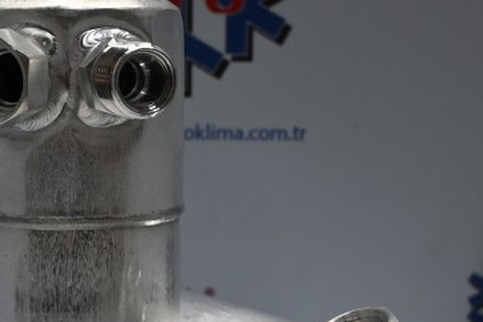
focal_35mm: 93
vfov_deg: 14.6
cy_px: 292
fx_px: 1248
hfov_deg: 21.8
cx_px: 166
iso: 560
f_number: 4.5
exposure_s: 1/125
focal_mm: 28
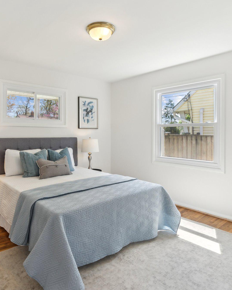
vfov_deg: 72.6
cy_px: 145
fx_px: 197
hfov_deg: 60.6
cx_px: 100
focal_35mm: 23
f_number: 5.6
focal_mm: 16
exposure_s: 1/80
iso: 400
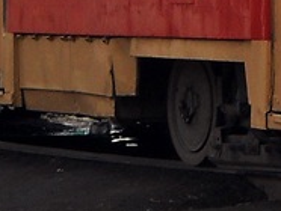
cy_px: -238
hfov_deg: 3.4
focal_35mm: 578
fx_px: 4698
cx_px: 360
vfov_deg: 2.6
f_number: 4.7
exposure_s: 1/250
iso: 64
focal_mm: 17.1
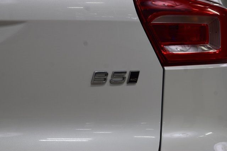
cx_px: 114
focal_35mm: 105
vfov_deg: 13.0
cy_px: 76
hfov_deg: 19.5
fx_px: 662
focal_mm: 70
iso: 450
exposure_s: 1/30
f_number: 7.1
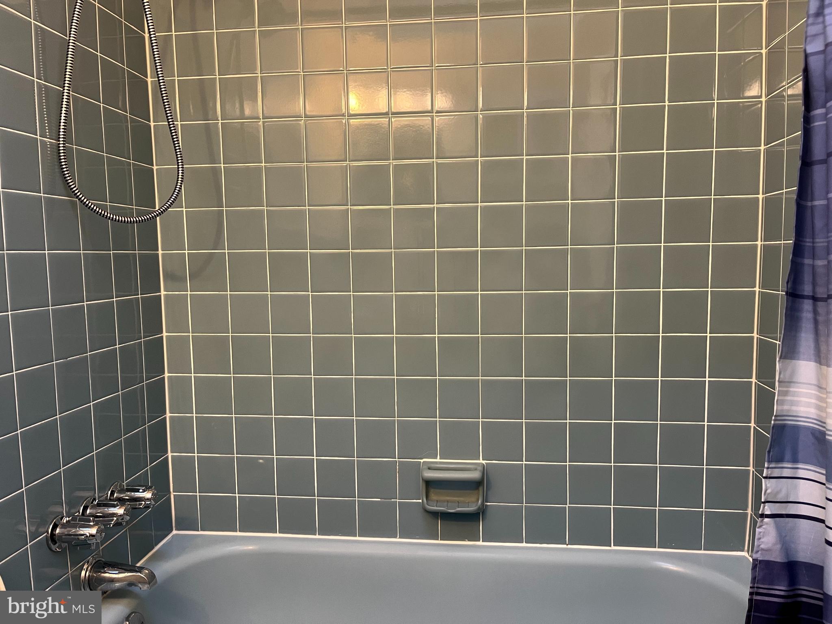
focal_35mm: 26
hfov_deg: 67.3
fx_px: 625
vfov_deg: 53.1
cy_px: 312
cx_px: 416
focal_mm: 5.1
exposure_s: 1/60
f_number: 1.6
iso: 160
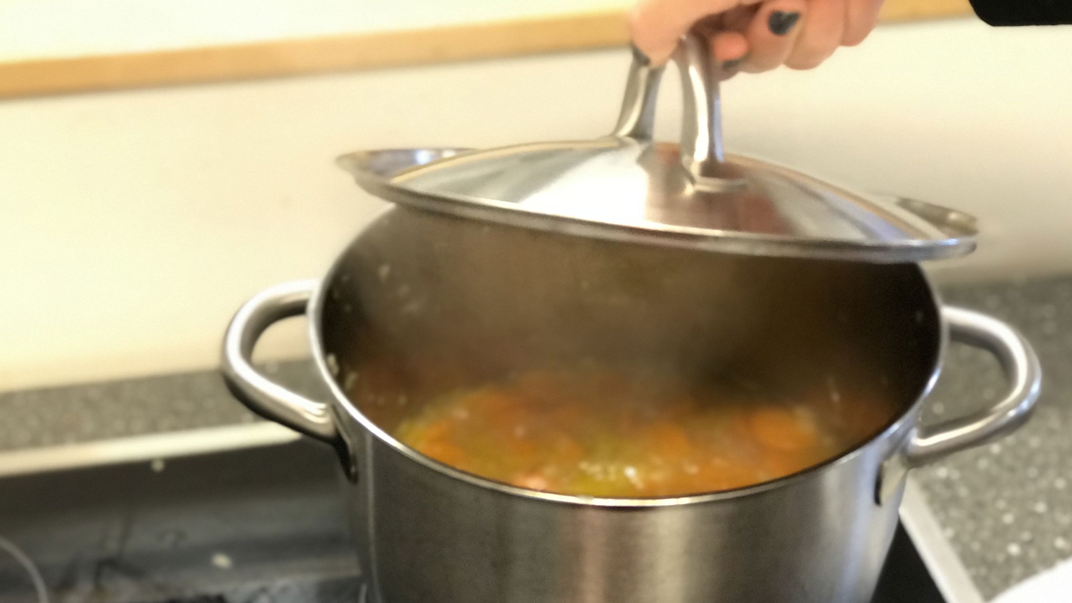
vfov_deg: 19.1
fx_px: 1791
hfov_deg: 33.3
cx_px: 531
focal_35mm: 63
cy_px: 381
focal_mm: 6.6
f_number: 2.8
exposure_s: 1/50
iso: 500
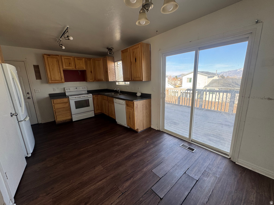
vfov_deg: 85.7
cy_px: 102
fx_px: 111
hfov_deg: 102.1
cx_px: 137
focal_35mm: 14
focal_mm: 2.22
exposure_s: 1/144
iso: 40
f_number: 2.2
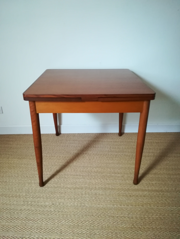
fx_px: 180
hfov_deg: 53.1
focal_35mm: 26
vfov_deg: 67.3
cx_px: 90
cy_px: 120
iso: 500
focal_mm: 3.83
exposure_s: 1/20
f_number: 2.2
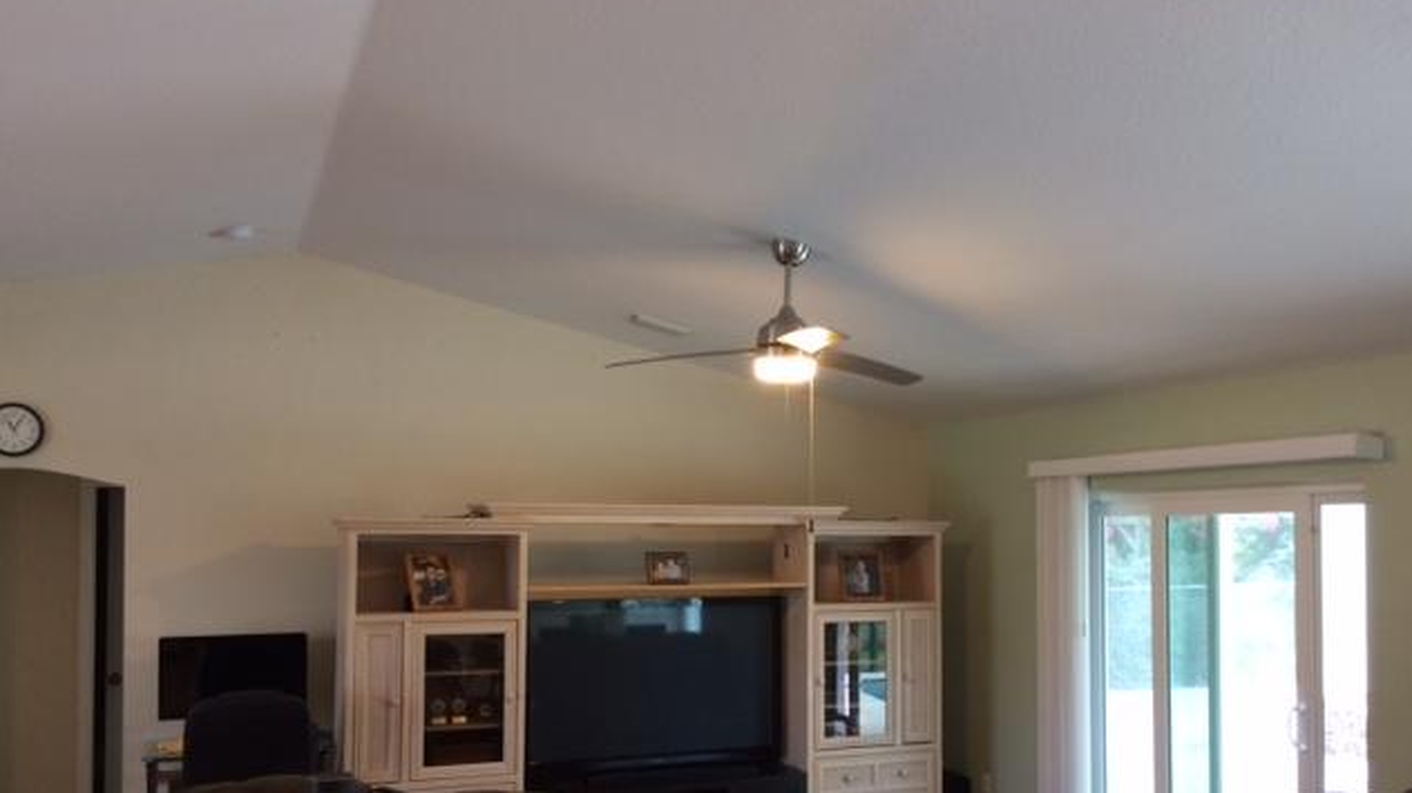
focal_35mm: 32
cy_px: 512
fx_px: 1198
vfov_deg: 36.4
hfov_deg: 61.0
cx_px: 713
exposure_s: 1/30
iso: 100
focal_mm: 4.15
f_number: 2.2
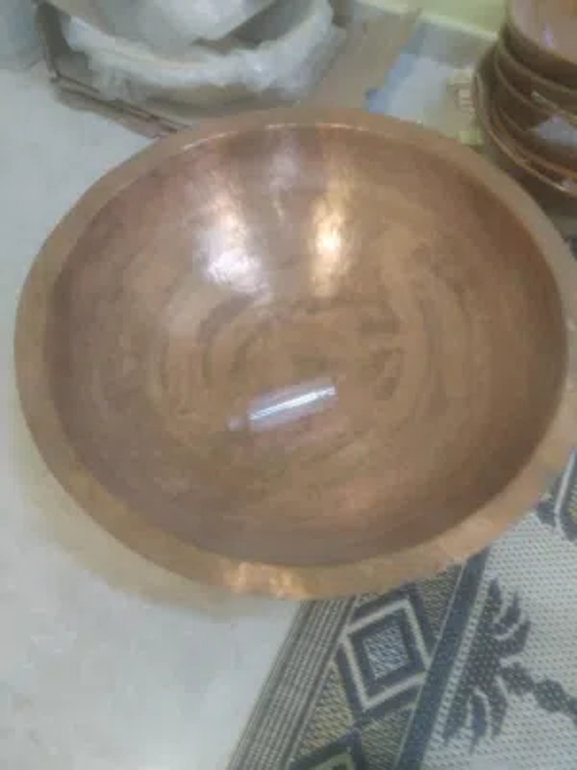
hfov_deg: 48.2
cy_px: 385
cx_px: 288
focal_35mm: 29
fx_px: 645
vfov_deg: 61.7
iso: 876
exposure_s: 1/24
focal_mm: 4.75
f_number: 1.8
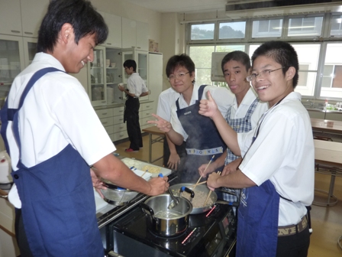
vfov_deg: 54.9
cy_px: 128
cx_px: 171
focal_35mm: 25
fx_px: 247
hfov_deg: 69.4
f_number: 3.3
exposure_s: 1/60
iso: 160
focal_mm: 4.1
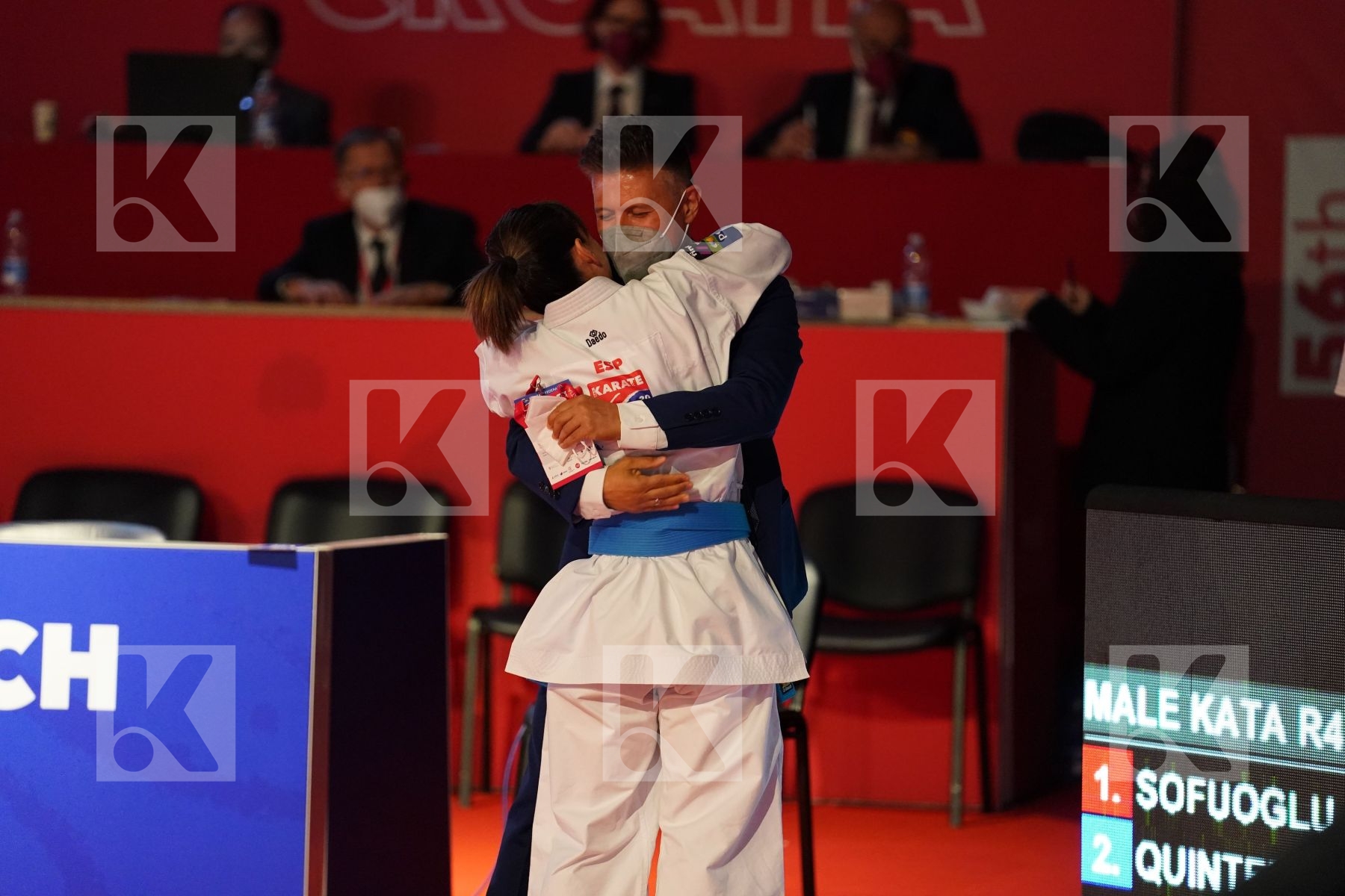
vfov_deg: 6.9
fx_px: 7472
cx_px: 672
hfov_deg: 10.3
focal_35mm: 200
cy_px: 448
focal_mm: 200
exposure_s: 1/250
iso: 5000
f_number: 2.8
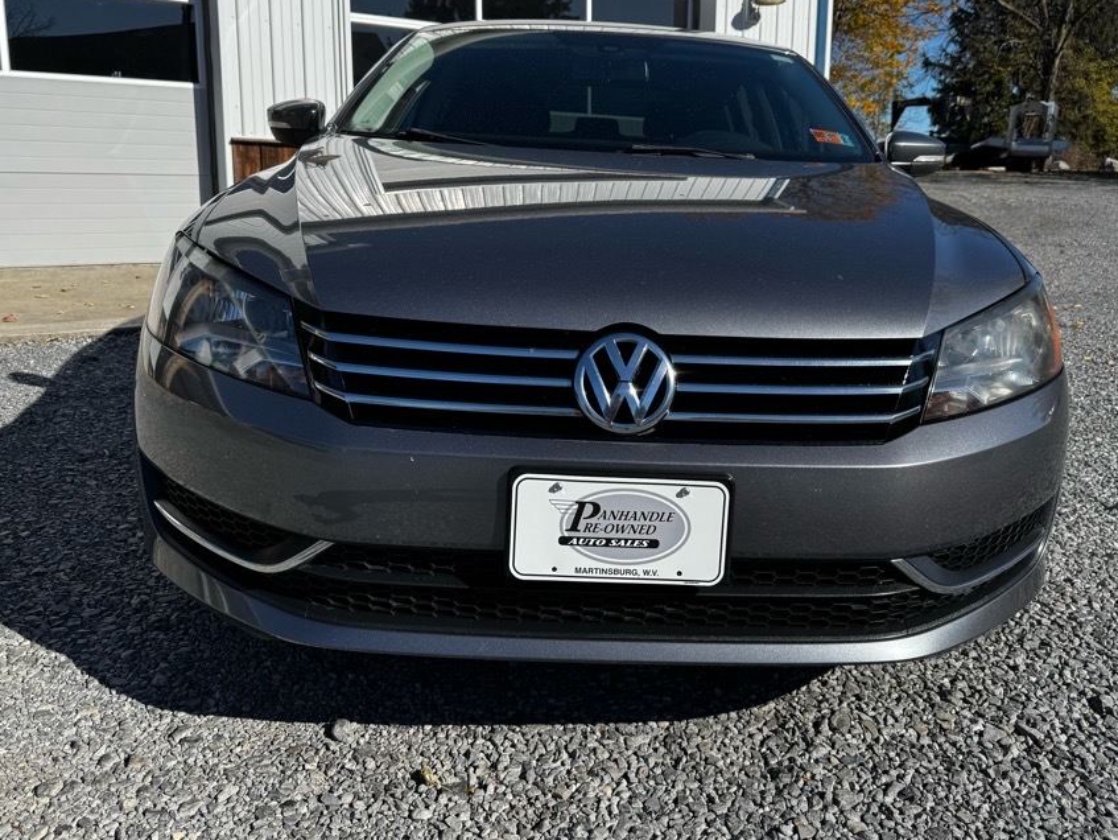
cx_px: 611
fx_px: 937
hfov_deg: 61.5
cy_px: 354
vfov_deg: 48.1
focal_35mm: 29
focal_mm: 6.76
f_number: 1.78
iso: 80
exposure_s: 1/4310
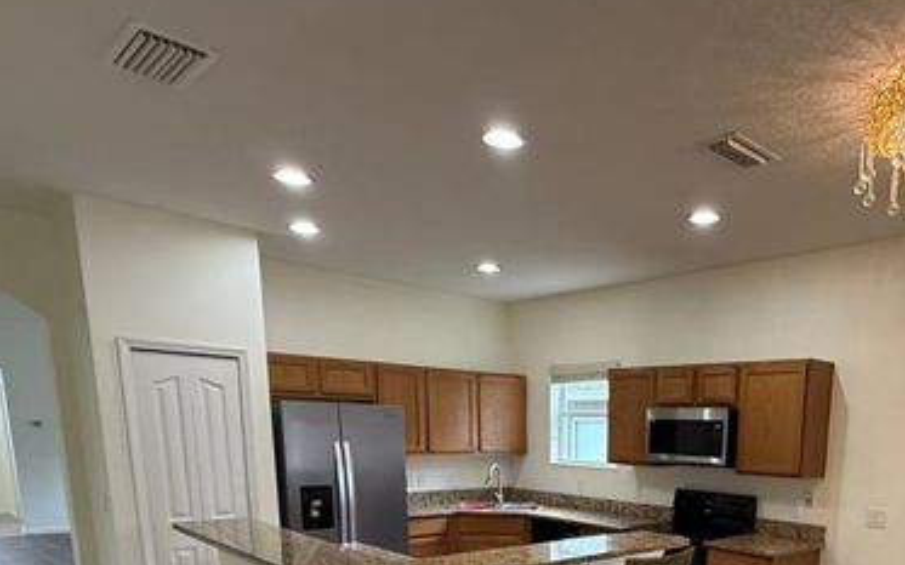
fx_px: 690
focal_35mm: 28
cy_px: 570
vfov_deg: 39.1
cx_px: 637
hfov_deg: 63.9
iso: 500
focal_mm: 2.22
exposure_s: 1/120
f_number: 2.2
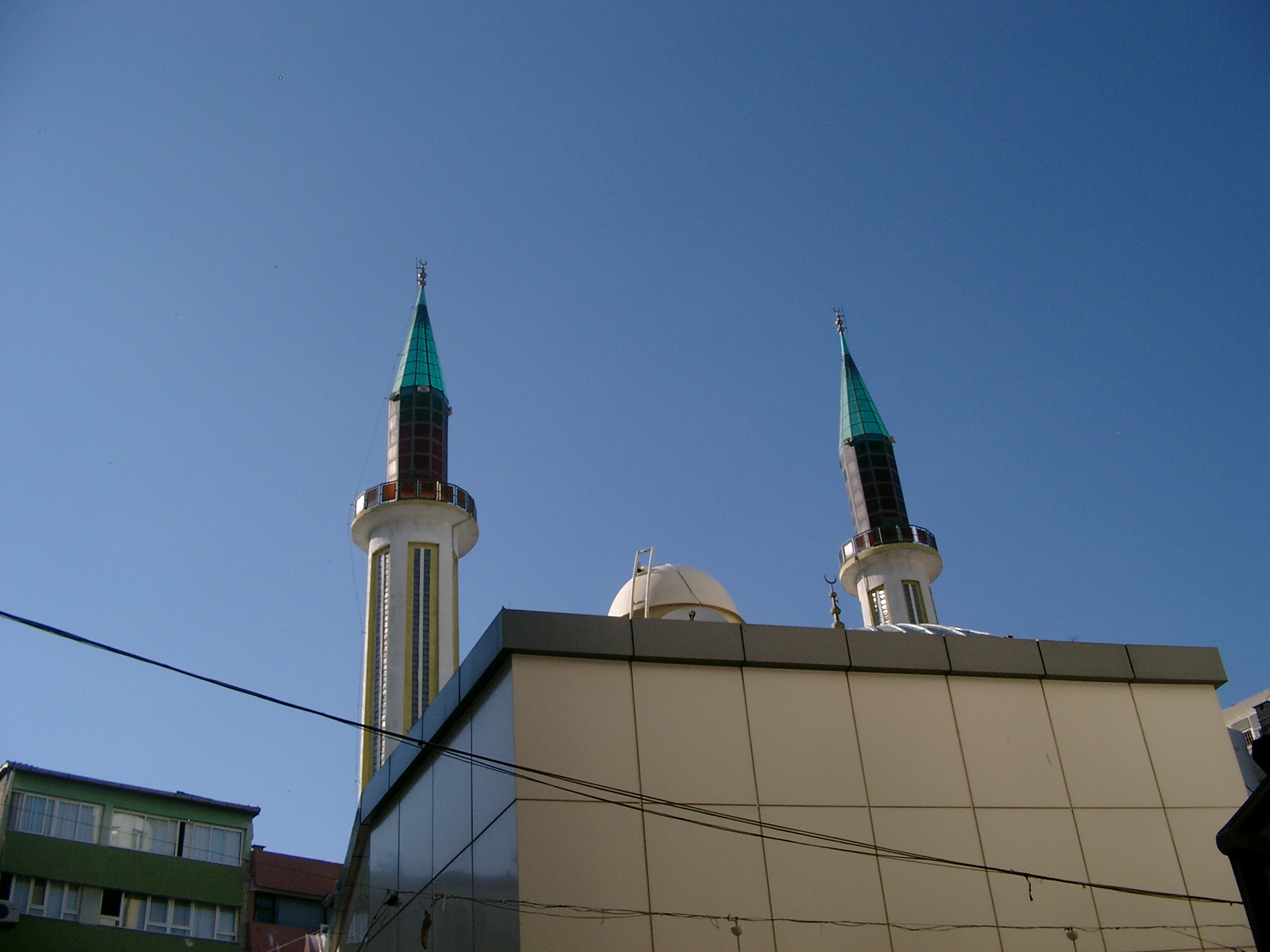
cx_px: 635
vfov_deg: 38.7
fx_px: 1357
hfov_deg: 50.1
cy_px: 476
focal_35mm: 37
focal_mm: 7.6
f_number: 5
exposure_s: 1/1250
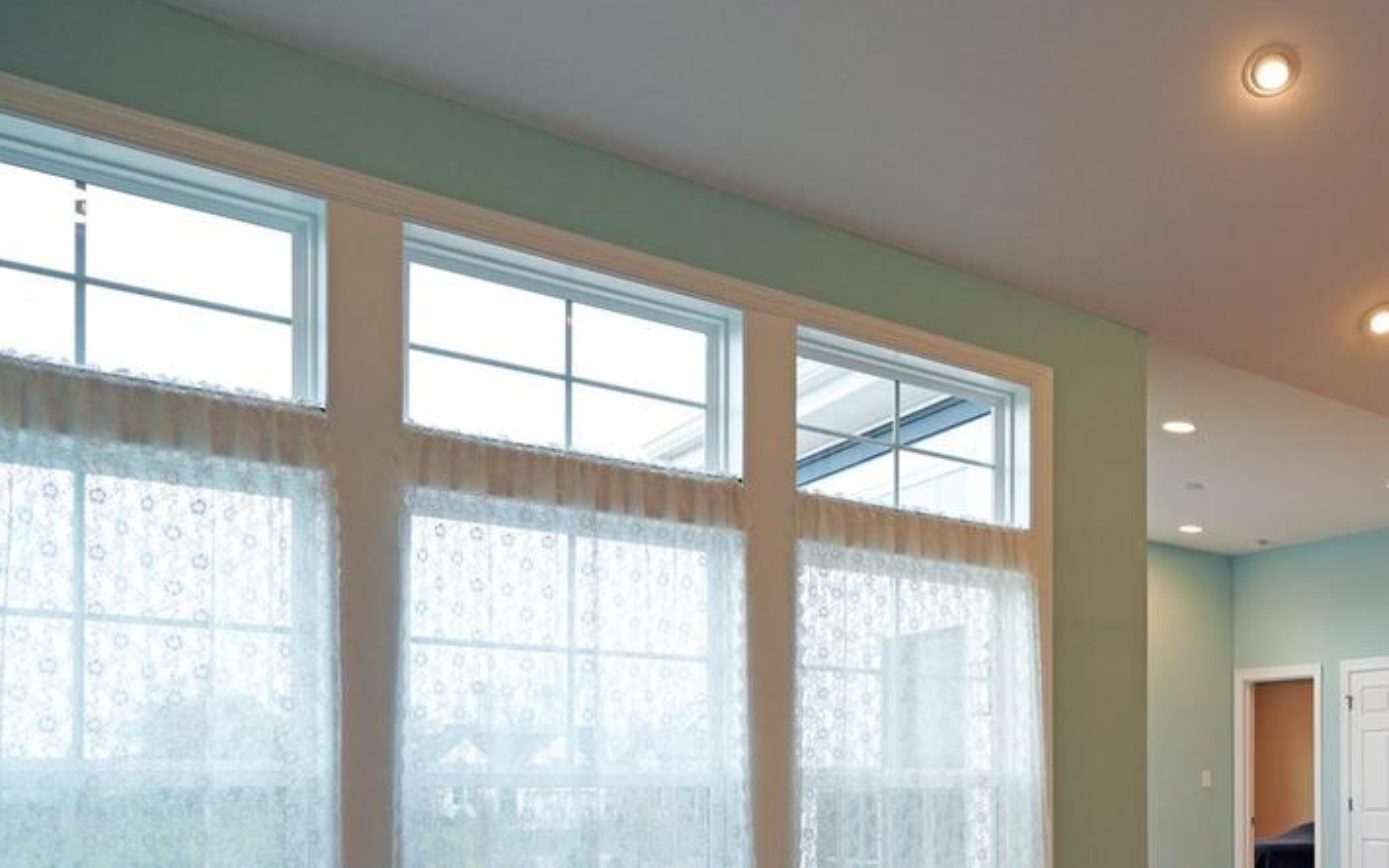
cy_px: 770
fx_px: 1249
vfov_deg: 36.1
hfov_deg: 47.8
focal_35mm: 33
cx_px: 1397
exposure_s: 1/160
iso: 1000
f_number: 4
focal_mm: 16
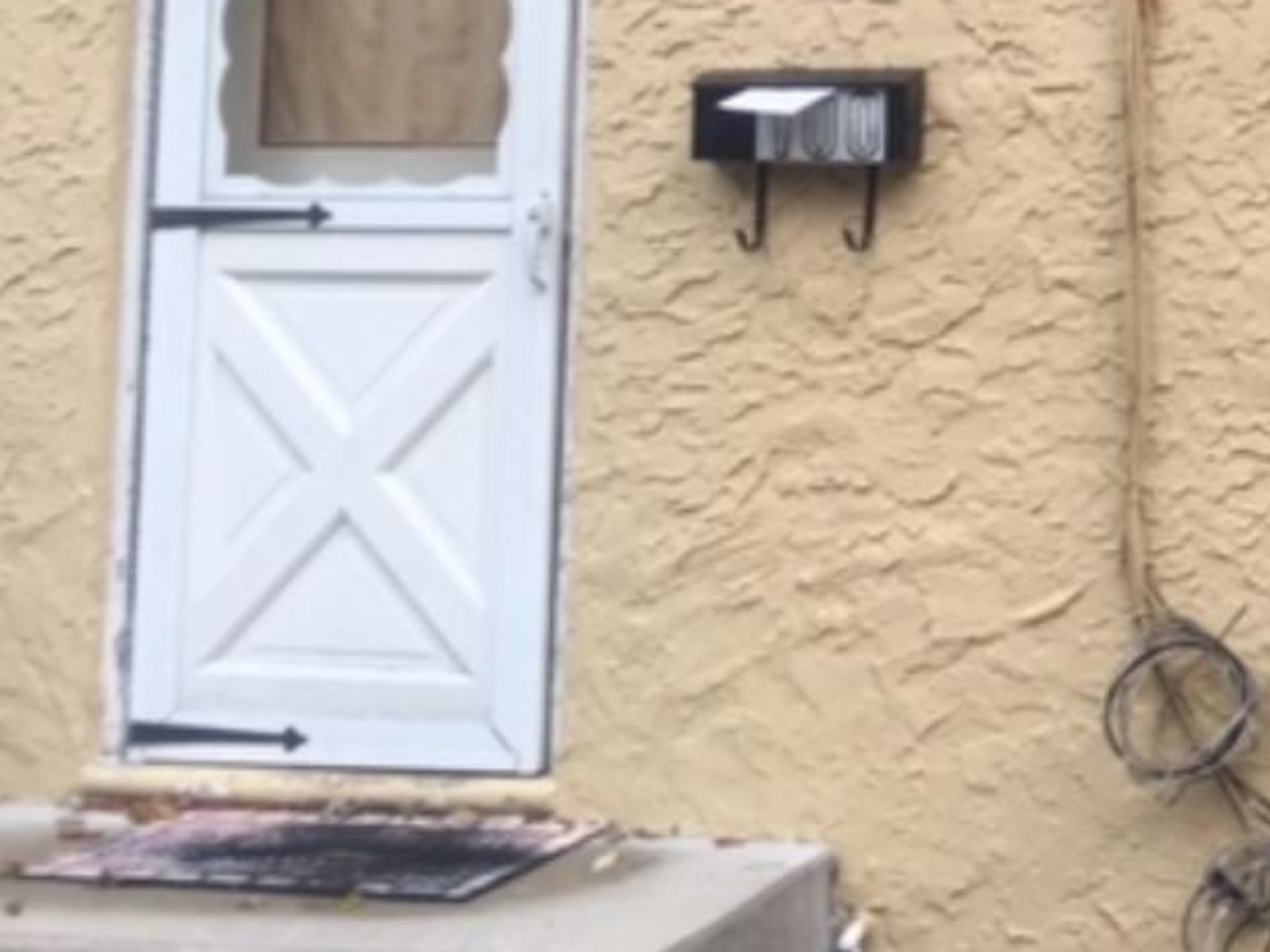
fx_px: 2458
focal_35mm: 67
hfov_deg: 26.6
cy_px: 0
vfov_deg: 21.2
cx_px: 1403
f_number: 2.2
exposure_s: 1/120
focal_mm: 4.15
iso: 32
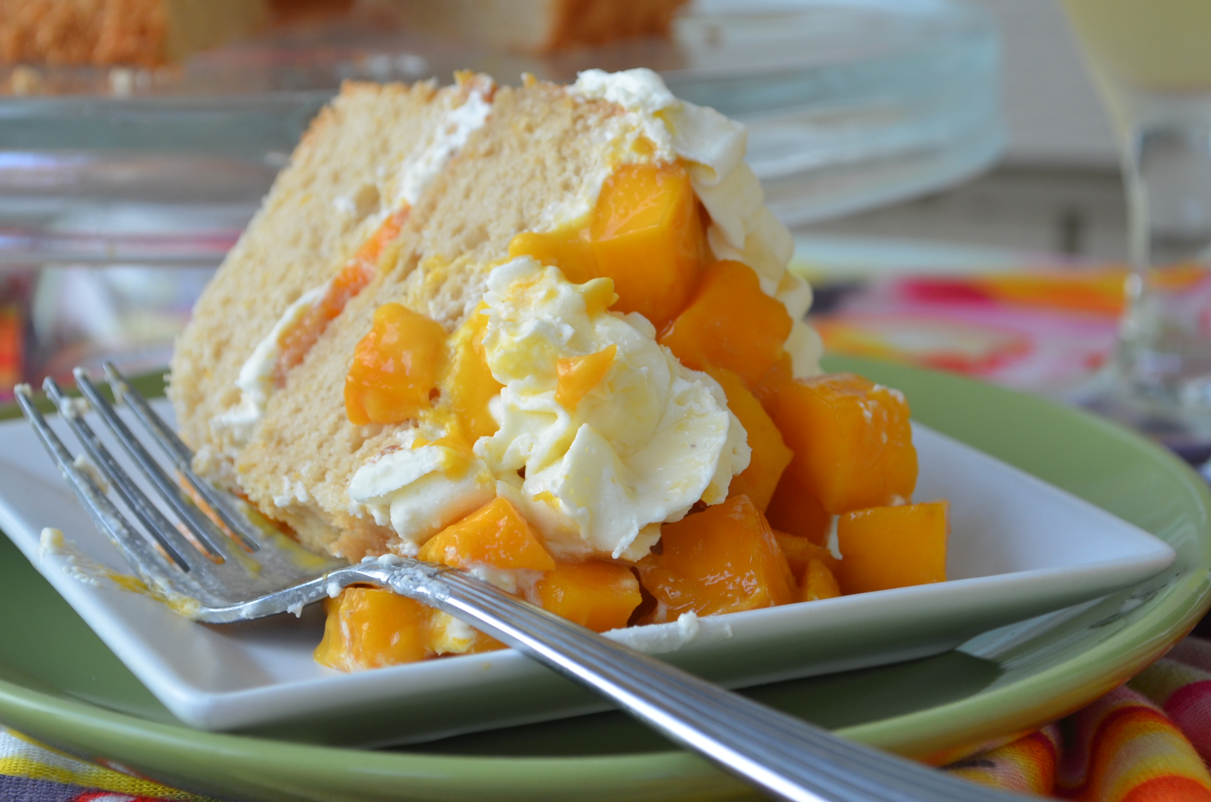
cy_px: 401
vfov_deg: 16.5
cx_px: 606
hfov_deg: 24.7
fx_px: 2769
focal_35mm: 82
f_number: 8
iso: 400
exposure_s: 1/60
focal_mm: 55
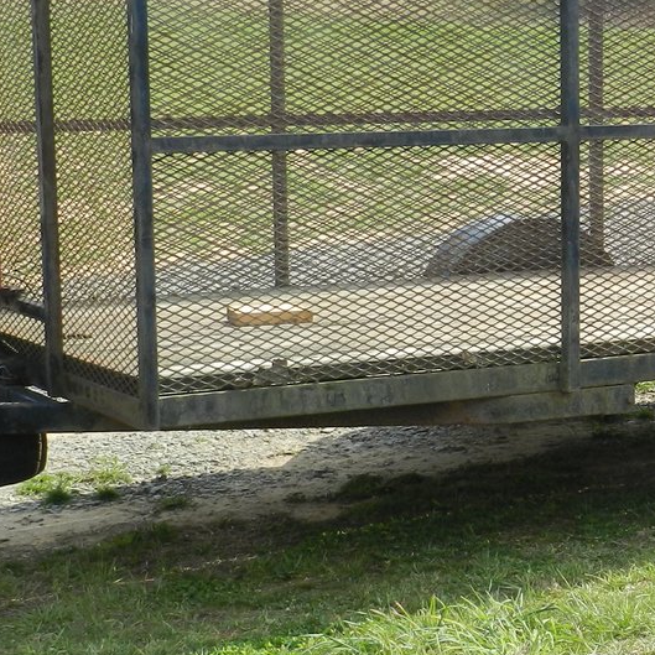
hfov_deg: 18.0
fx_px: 2055
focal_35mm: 96
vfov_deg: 18.1
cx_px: 475
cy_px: 393
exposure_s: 1/500
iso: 160
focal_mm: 6.7
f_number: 4
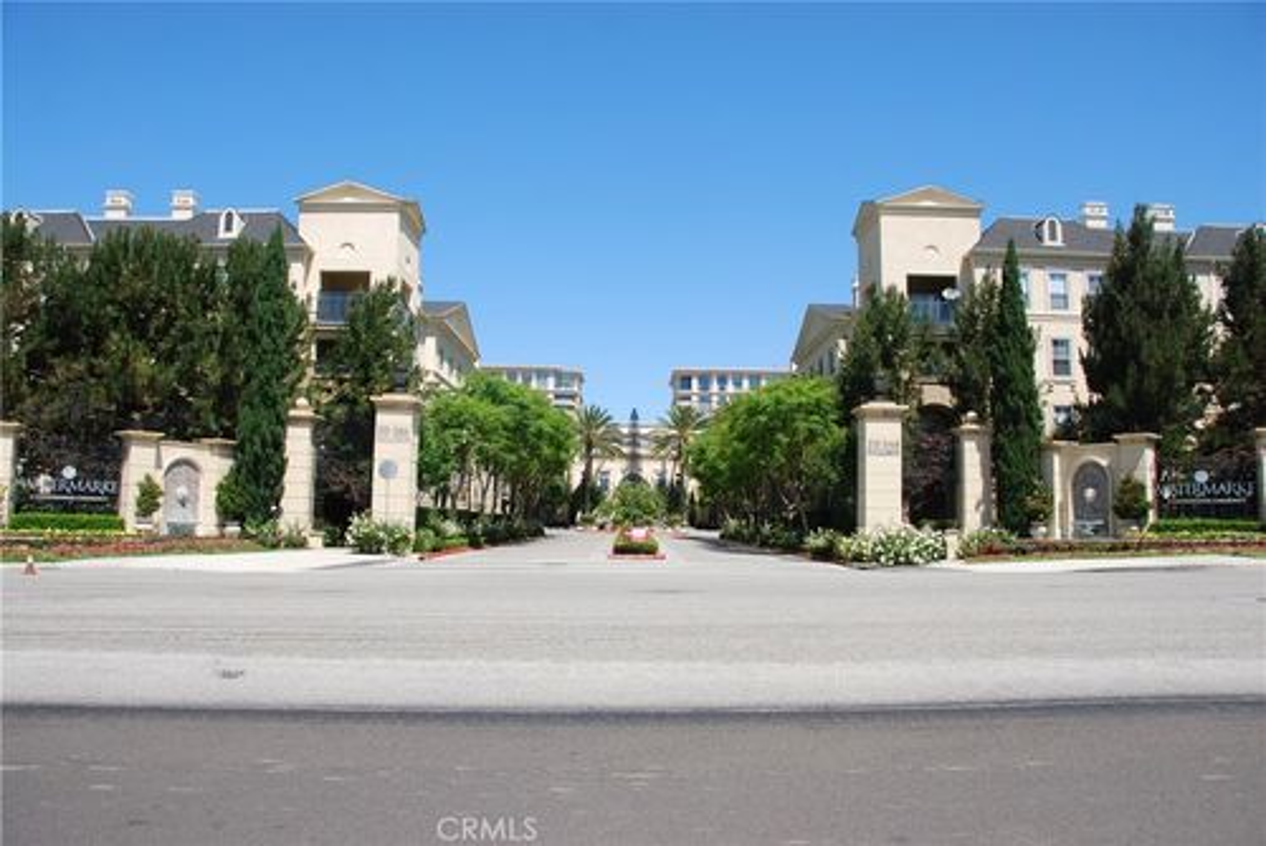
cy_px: 423
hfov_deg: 67.4
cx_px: 633
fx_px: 950
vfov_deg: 48.0
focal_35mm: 27
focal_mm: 18
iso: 100
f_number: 8
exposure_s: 1/250
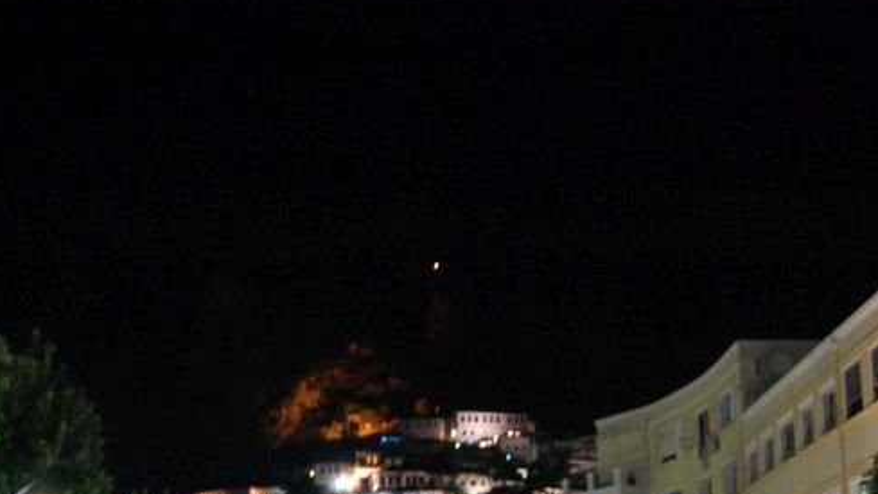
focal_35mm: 52
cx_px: 424
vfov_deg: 22.3
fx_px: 1211
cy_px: 482
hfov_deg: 39.9
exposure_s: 1/8
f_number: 3.5
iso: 1250
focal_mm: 18
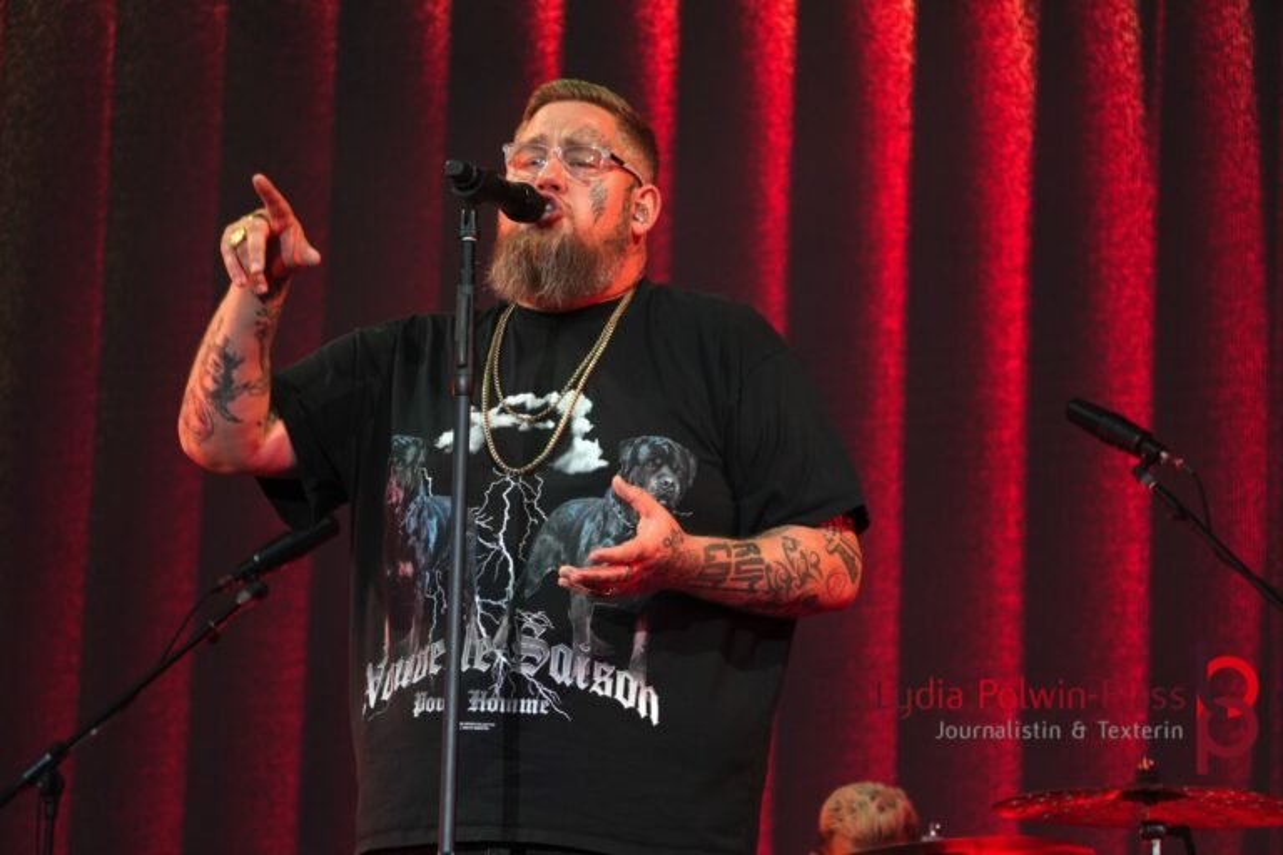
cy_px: 428
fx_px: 7537
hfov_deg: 9.7
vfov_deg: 6.5
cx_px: 642
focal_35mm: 212
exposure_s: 1/250
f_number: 5.6
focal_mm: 141
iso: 1000
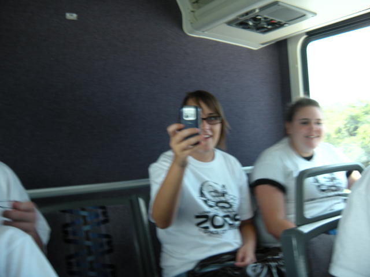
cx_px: 185
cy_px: 138
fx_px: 374
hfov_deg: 52.6
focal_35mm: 35
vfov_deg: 40.7
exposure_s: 1/30
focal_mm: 5.9
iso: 124
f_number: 3.8
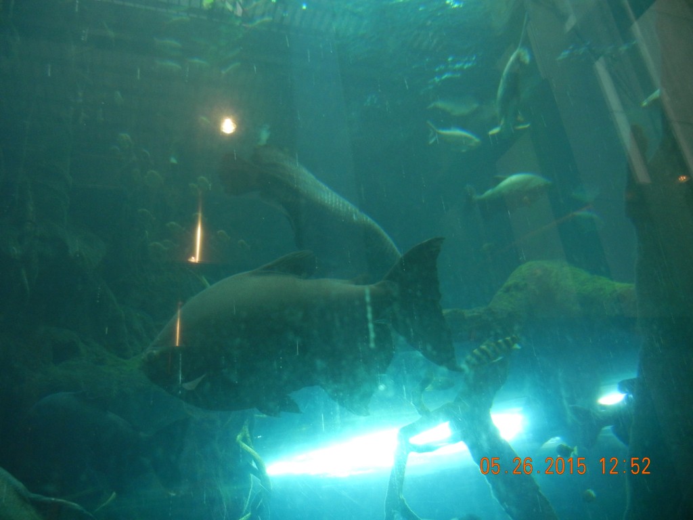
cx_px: 346
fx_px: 601
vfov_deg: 46.8
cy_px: 260
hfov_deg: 60.0
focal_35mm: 30
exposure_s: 1/27
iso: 400
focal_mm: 5.4
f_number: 3.5
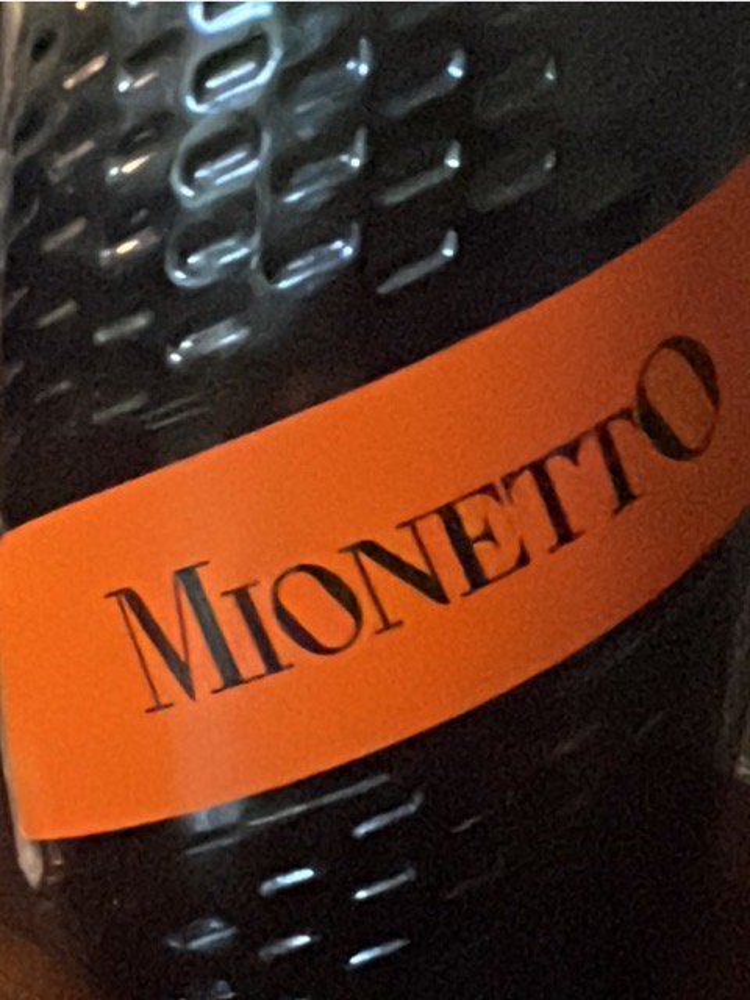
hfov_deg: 46.8
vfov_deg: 60.0
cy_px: 500
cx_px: 375
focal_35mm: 30
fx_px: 867
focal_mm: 1.54
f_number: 2.4
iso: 2500
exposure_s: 1/40
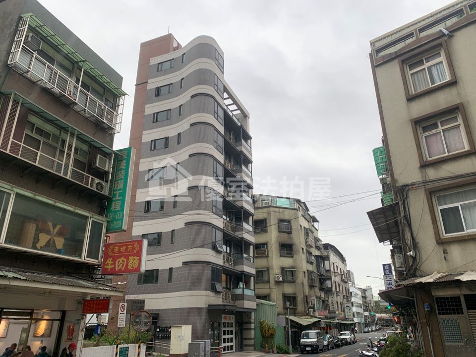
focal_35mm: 26
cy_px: 178
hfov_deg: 67.3
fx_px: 358
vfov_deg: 53.1
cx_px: 238
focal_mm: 4.25
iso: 25
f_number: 1.8
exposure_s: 1/172
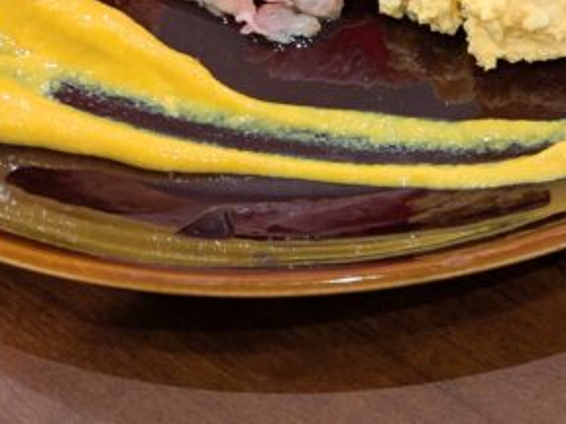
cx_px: 613
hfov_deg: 21.0
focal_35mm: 89
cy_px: -107
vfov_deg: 15.9
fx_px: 1455
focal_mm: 5.43
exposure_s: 1/24
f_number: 1.89
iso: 121
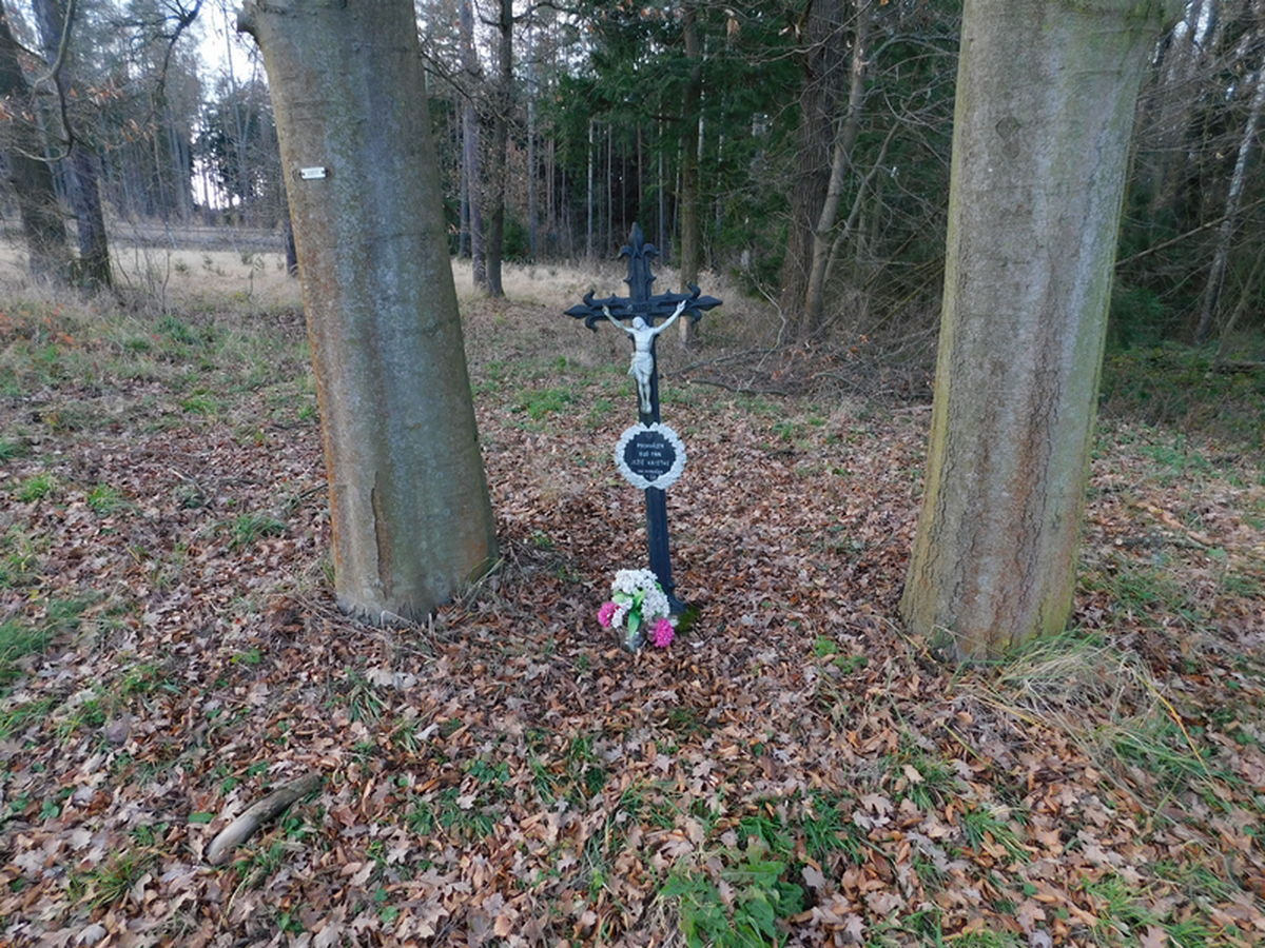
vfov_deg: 58.9
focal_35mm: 23
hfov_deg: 73.9
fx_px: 841
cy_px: 474
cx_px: 632
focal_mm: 4
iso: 125
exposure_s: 1/60
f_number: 3
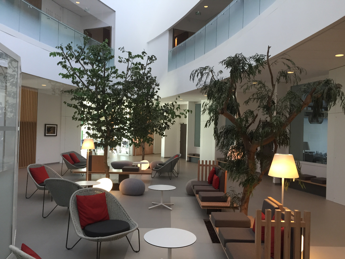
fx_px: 289
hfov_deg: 61.7
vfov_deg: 48.2
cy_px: 130
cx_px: 172
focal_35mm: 29
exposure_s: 1/30
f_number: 2.2
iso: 32
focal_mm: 4.15
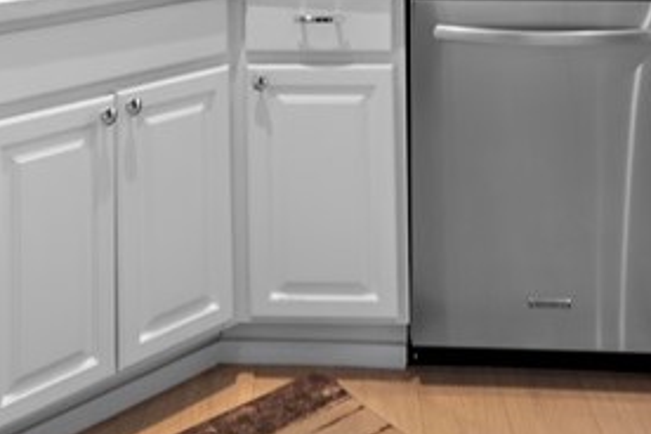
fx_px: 940
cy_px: -169
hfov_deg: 38.1
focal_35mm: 52
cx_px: 276
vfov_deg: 22.5
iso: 160
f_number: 7.1
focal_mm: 14
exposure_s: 1/80
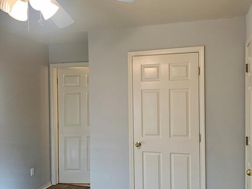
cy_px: 100
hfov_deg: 52.6
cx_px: 126
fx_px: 255
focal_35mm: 35
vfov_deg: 40.7
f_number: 1.8
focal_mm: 4.25
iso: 100
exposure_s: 1/60
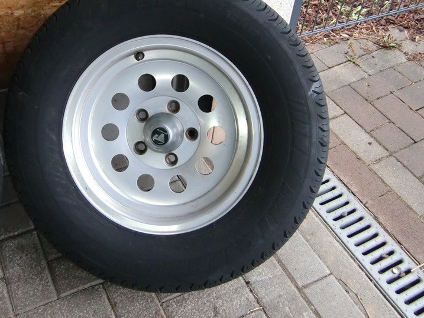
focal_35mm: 40
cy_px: 111
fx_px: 490
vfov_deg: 35.7
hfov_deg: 46.3
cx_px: 155
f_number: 2.6
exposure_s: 1/60
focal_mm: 4.9
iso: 400
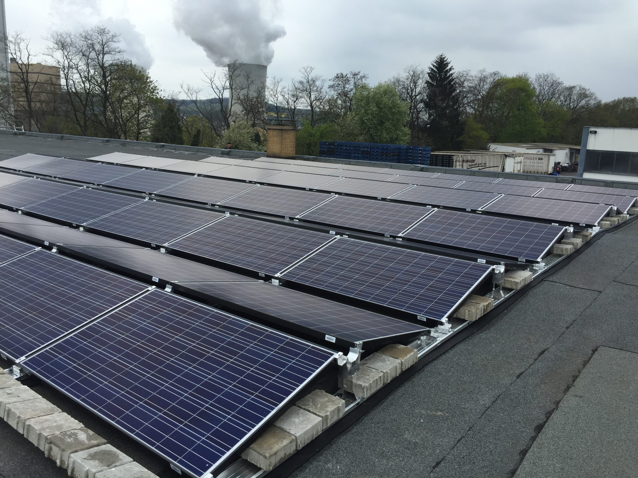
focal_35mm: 29
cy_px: 239
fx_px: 534
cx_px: 319
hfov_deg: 61.7
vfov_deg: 48.2
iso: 32
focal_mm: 4.15
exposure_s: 1/1364
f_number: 2.2
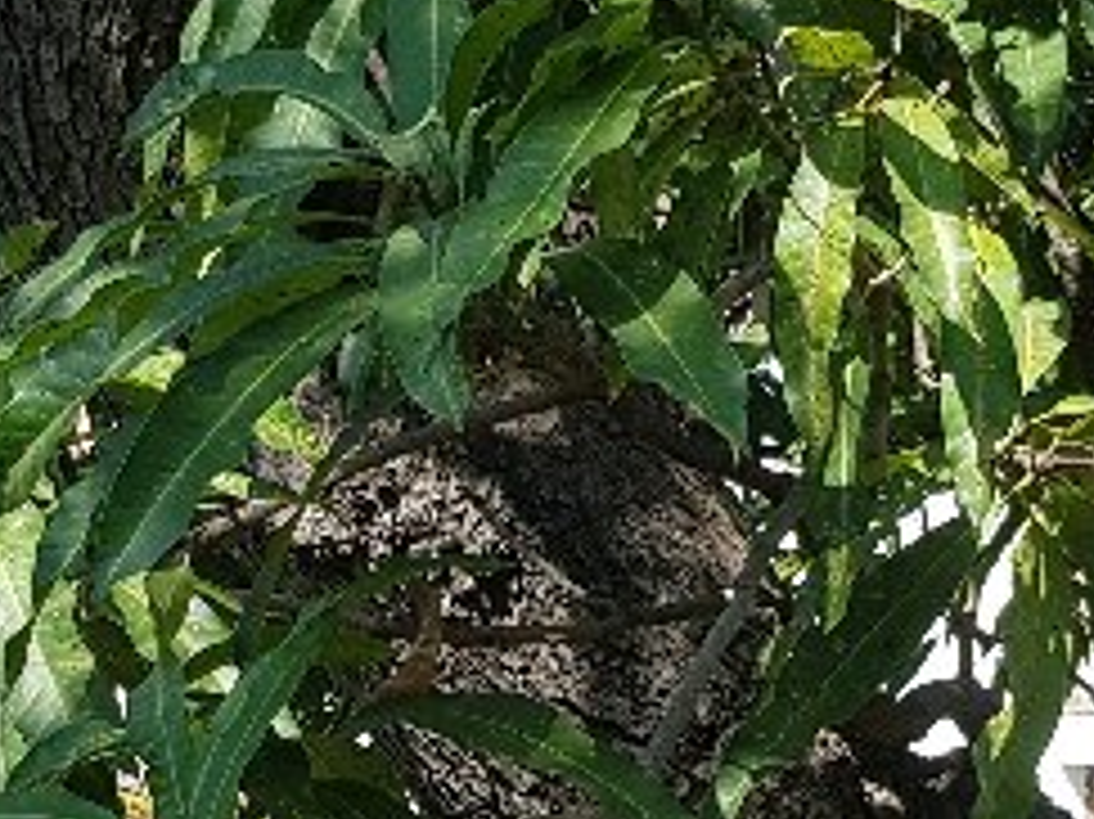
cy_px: 945
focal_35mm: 114
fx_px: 3601
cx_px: 405
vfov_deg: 12.7
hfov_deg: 17.2
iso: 40
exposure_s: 1/980
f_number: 1.7
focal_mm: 4.3
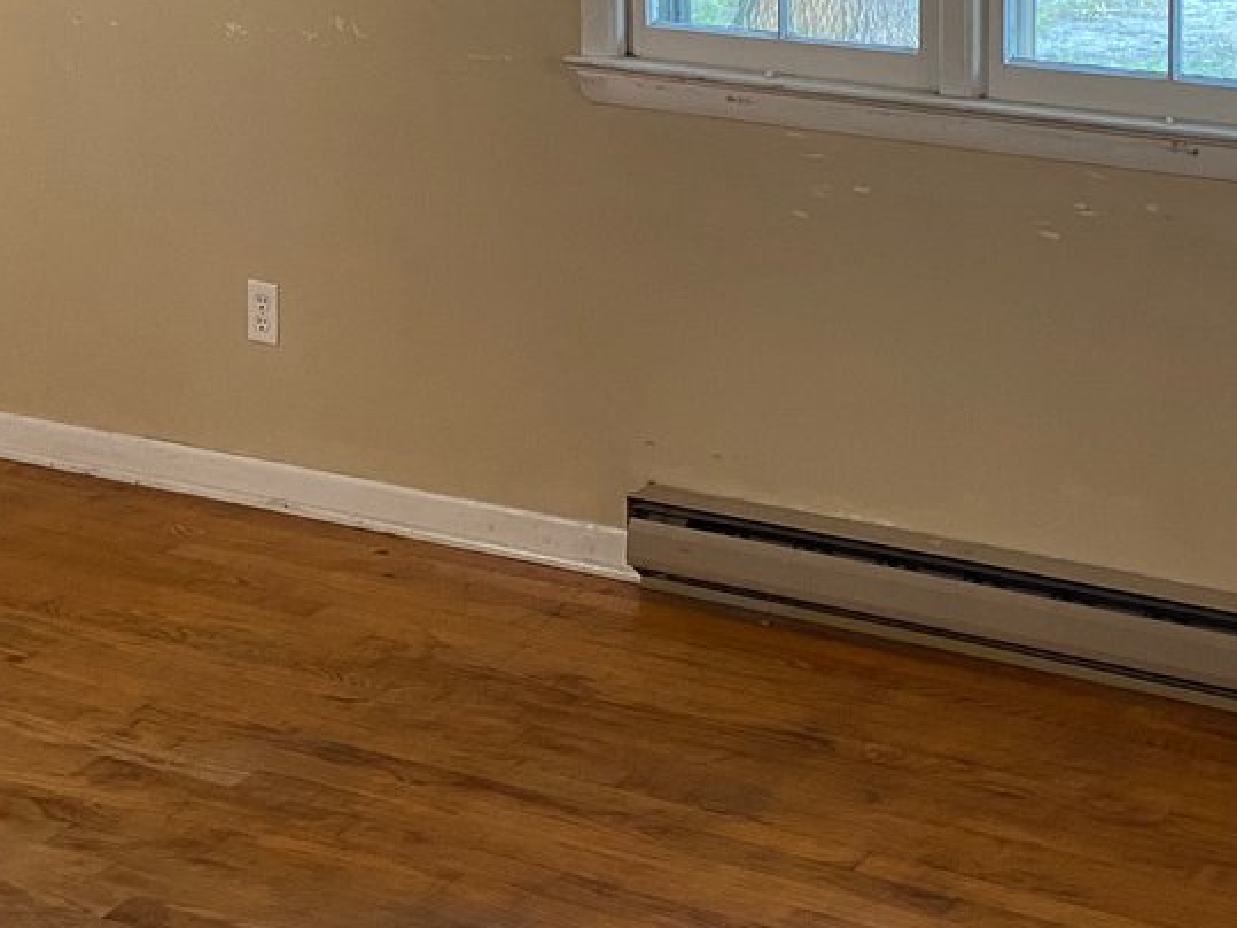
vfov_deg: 19.3
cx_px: 901
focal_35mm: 73
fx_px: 2608
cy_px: -86
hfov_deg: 26.4
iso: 160
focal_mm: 4.25
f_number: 1.8
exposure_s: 1/60
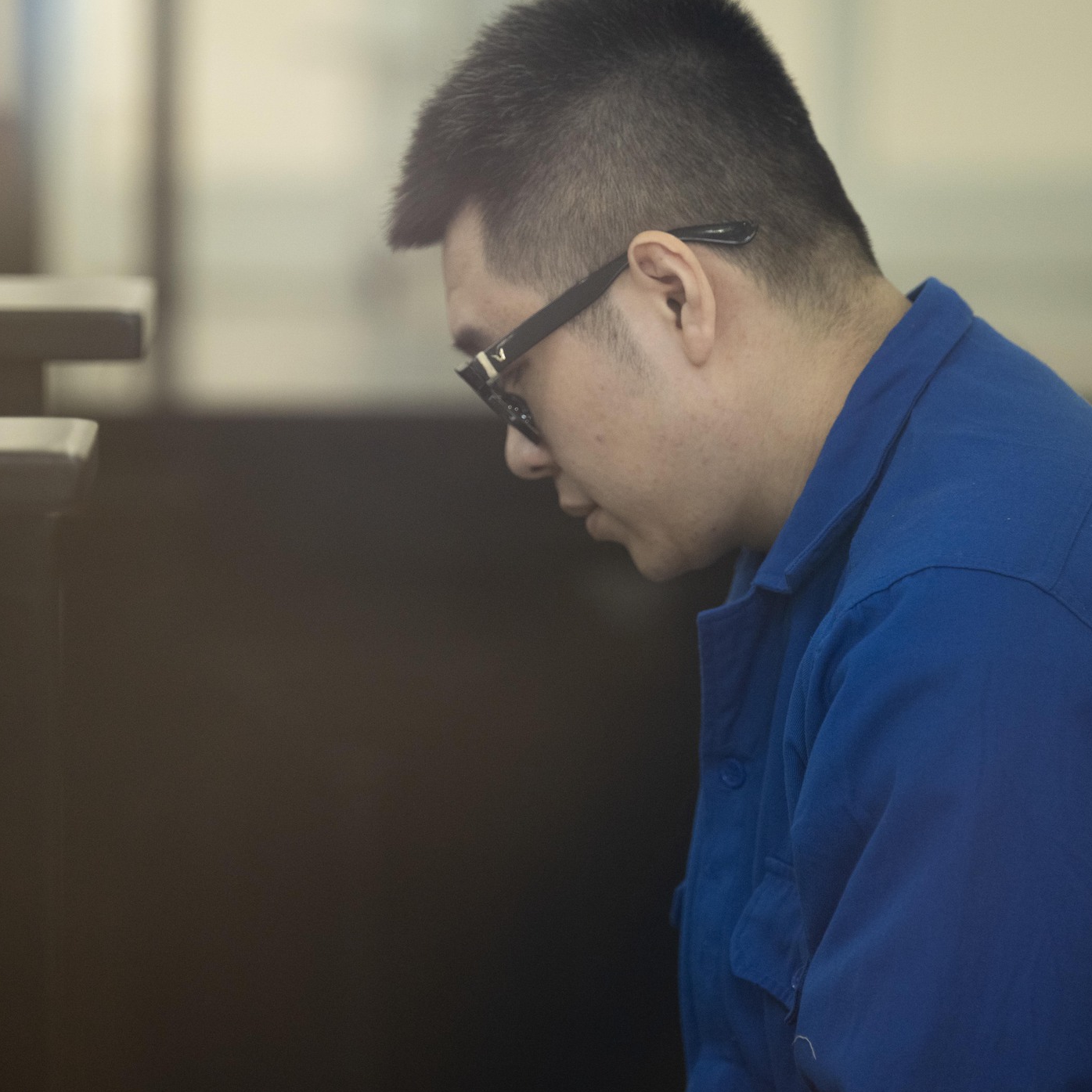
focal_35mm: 273
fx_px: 9743
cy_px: 429
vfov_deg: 6.4
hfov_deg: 6.4
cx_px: 450
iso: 1000
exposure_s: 1/320
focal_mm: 175
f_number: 2.8
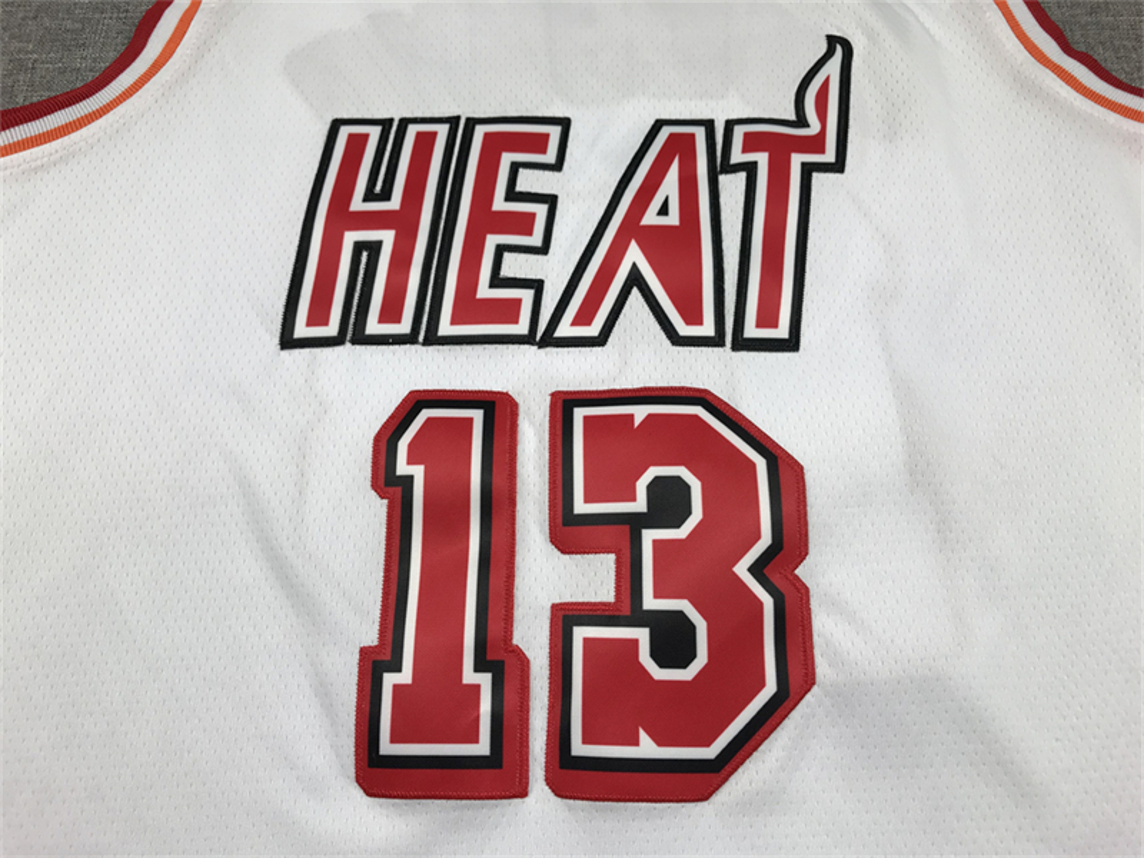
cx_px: 572
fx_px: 925
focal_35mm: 28
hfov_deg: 63.4
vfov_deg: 49.7
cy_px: 429
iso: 20
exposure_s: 1/128
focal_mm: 3.99
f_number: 1.8
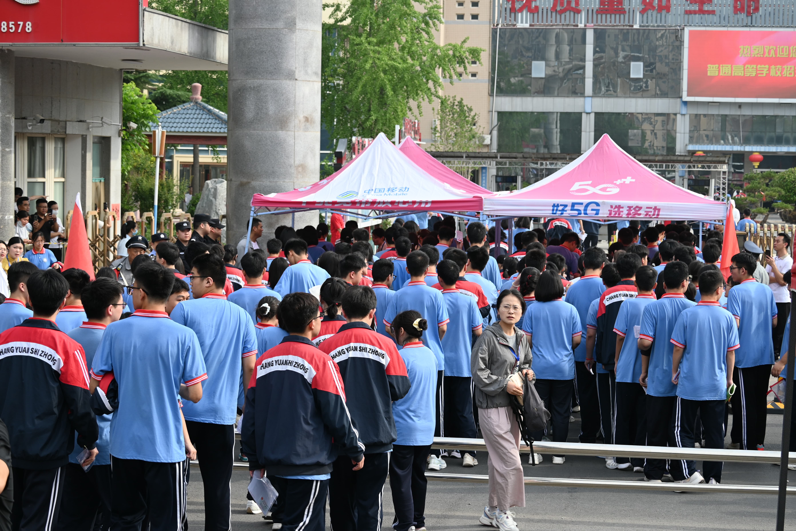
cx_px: 398
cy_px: 266
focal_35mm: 75
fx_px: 1658
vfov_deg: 18.2
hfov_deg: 27.0
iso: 125
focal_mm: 50
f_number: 5.6
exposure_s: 1/250
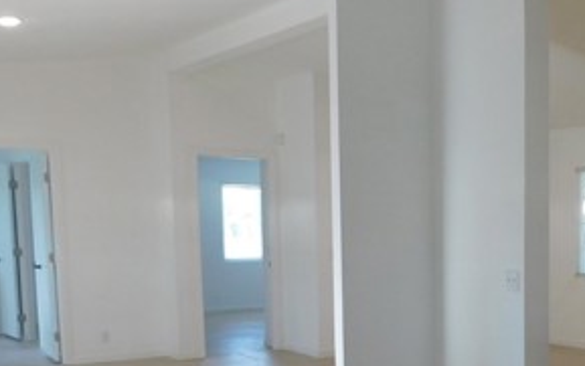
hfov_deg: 33.9
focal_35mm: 54
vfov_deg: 23.4
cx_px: 597
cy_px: 324
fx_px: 861
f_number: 3
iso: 125
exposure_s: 1/40
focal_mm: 4
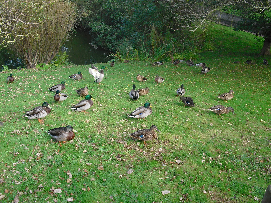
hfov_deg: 51.4
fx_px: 282
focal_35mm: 36
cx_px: 136
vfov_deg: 39.7
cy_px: 102
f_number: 3.1
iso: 100
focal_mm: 6.3
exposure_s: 1/200
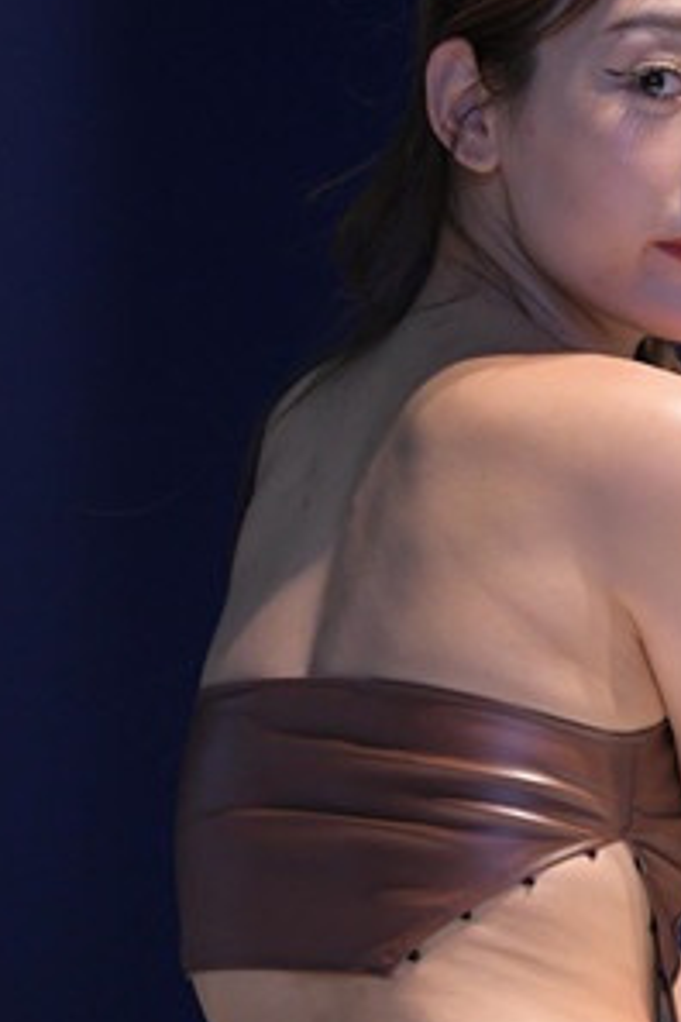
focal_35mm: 240
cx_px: 626
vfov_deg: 8.6
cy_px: 795
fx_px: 6809
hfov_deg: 5.7
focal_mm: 95
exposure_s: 1/160
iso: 2000
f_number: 3.2
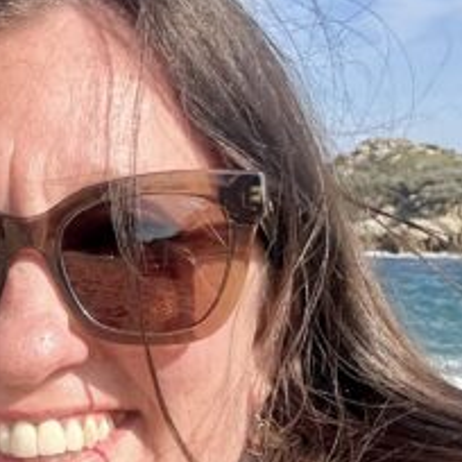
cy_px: 319
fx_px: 1540
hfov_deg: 15.4
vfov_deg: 17.0
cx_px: -281
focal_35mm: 102
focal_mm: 2.69
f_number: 1.9
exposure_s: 1/730
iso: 25
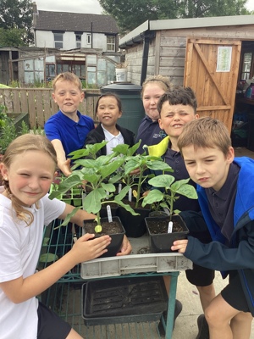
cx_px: 127
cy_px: 170
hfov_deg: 45.4
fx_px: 303
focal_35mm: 31
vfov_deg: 58.4
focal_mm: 3.3
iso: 25
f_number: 2.4
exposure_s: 1/190
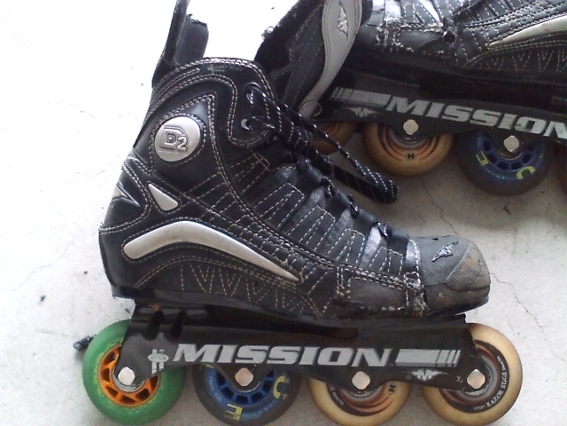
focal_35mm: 29
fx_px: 475
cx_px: 284
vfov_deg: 48.2
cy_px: 213
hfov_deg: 61.7
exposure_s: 1/83.3
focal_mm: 3.73
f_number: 3.5
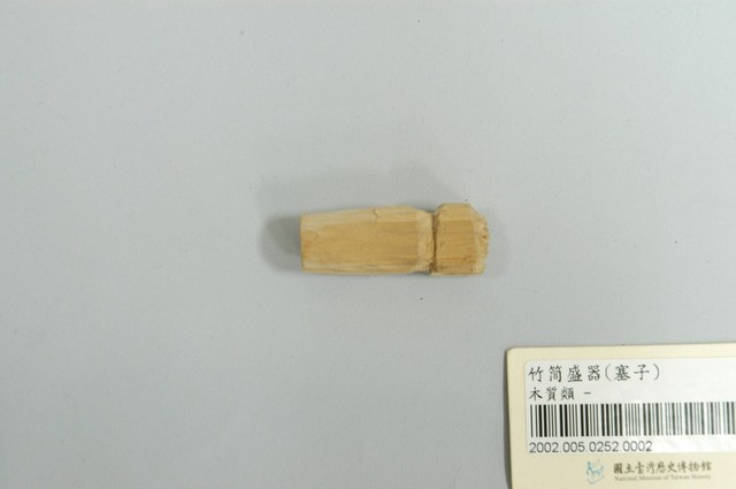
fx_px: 1838
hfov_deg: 22.6
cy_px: 244
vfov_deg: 15.1
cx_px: 368
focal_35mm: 90
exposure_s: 1/6
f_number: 8
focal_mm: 60
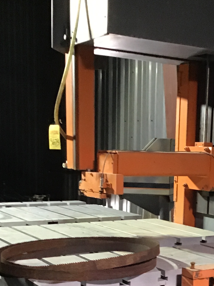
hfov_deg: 22.0
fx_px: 544
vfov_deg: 28.7
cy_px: 234
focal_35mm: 66
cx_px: 165
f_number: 2.4
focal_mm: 3.3
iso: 200
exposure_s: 1/24
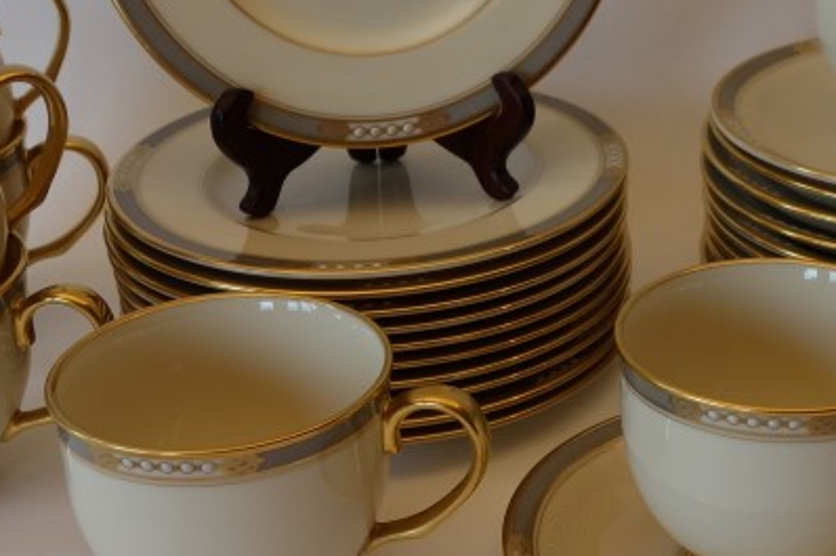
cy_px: 122
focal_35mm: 81
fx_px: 1880
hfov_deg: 24.7
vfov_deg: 16.7
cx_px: 660
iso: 125
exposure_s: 1/100
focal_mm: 10.4
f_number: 3.2
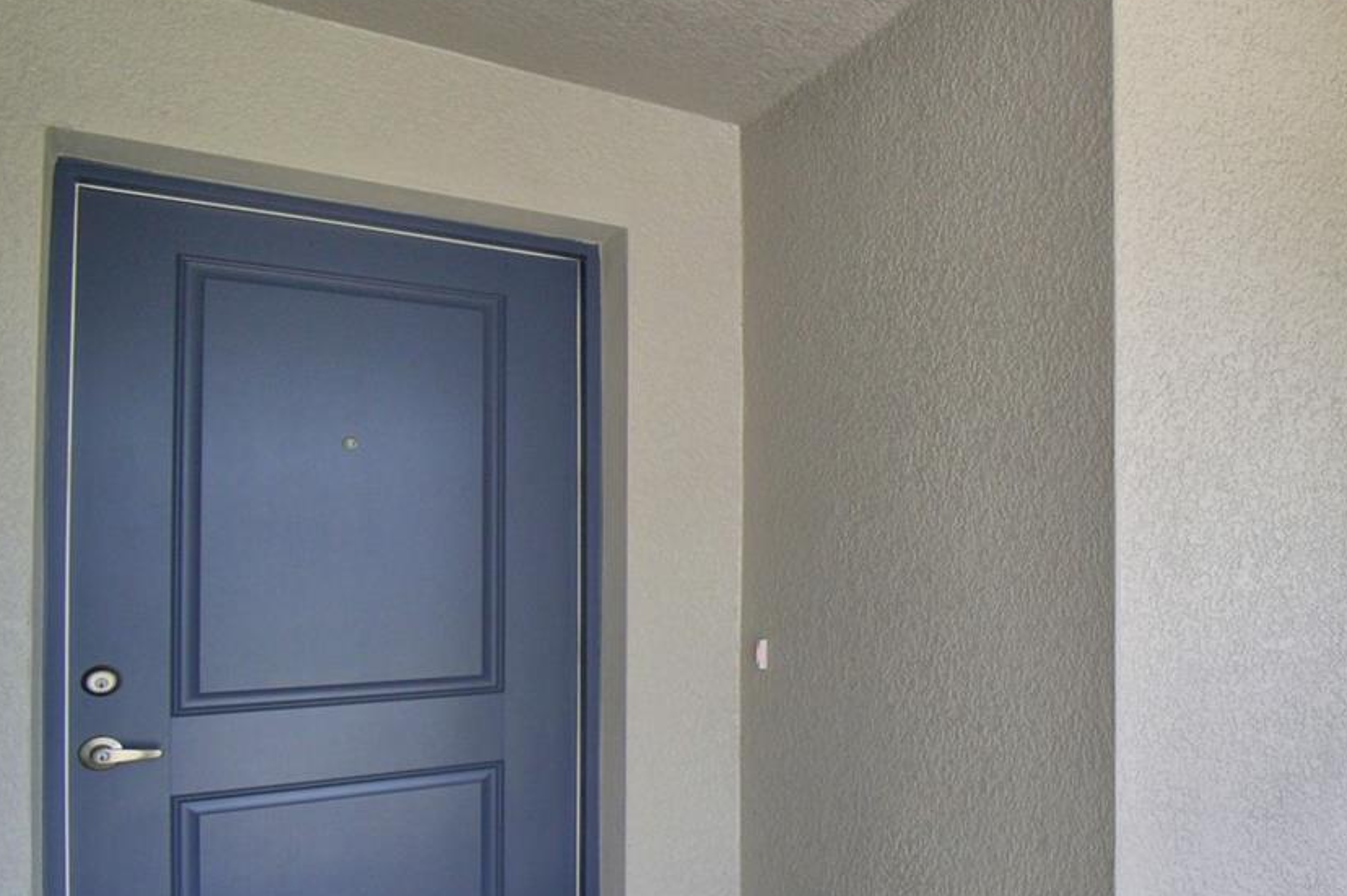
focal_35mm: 29
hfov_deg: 54.1
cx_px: 1253
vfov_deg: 44.7
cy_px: 532
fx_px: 1084
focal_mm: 10
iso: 160
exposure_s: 1/500
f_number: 4.5
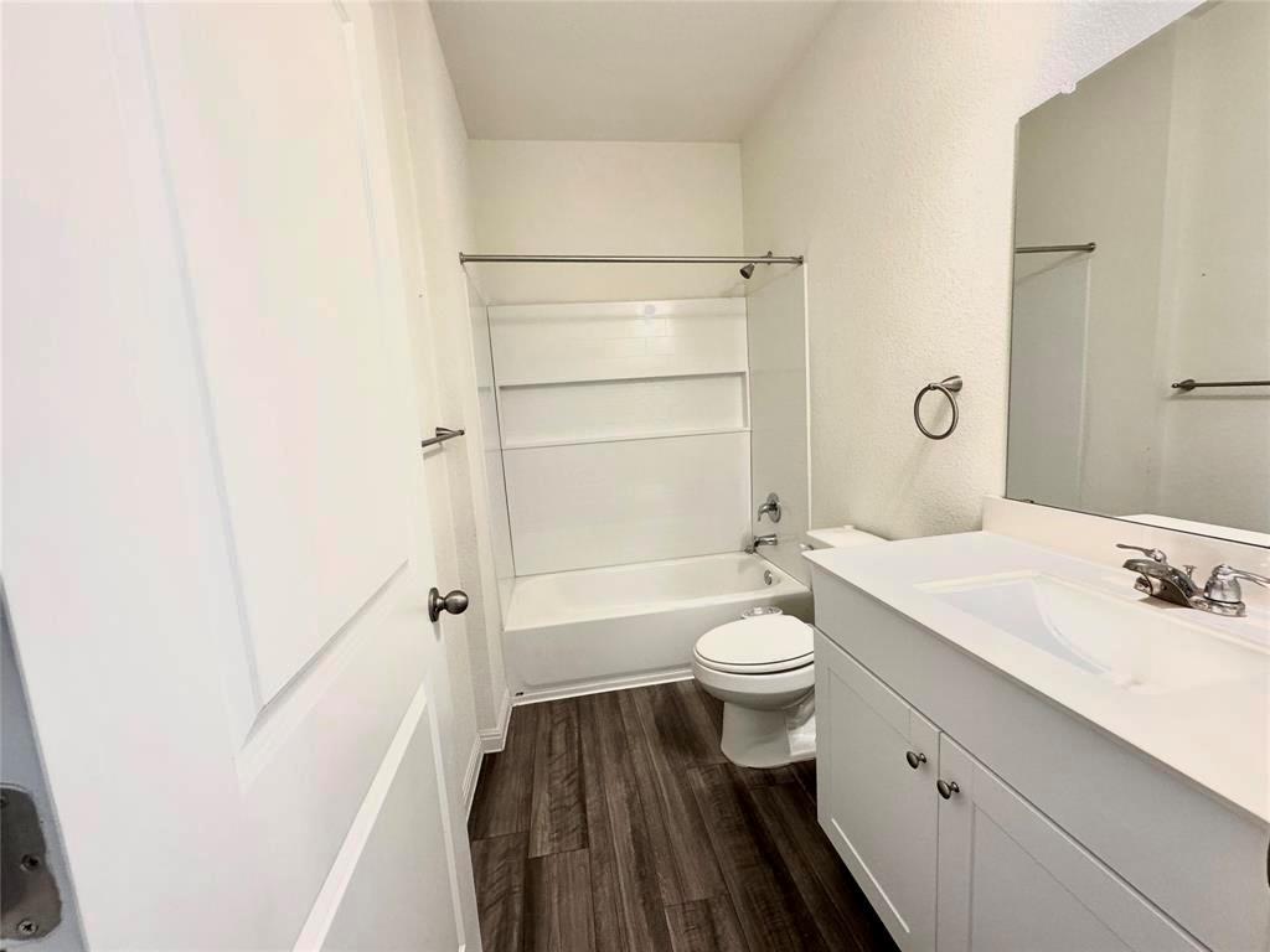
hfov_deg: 102.1
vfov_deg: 85.7
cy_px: 476
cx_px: 635
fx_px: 514
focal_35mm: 14
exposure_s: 1/120
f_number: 2.2
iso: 250
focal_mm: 2.22
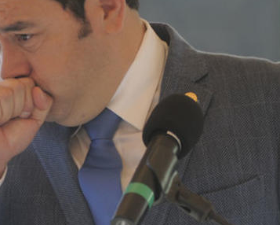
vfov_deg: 5.4
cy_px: 110
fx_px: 2396
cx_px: 95
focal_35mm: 289
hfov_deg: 6.7
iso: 200
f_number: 2.8
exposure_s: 1/500
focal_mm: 78
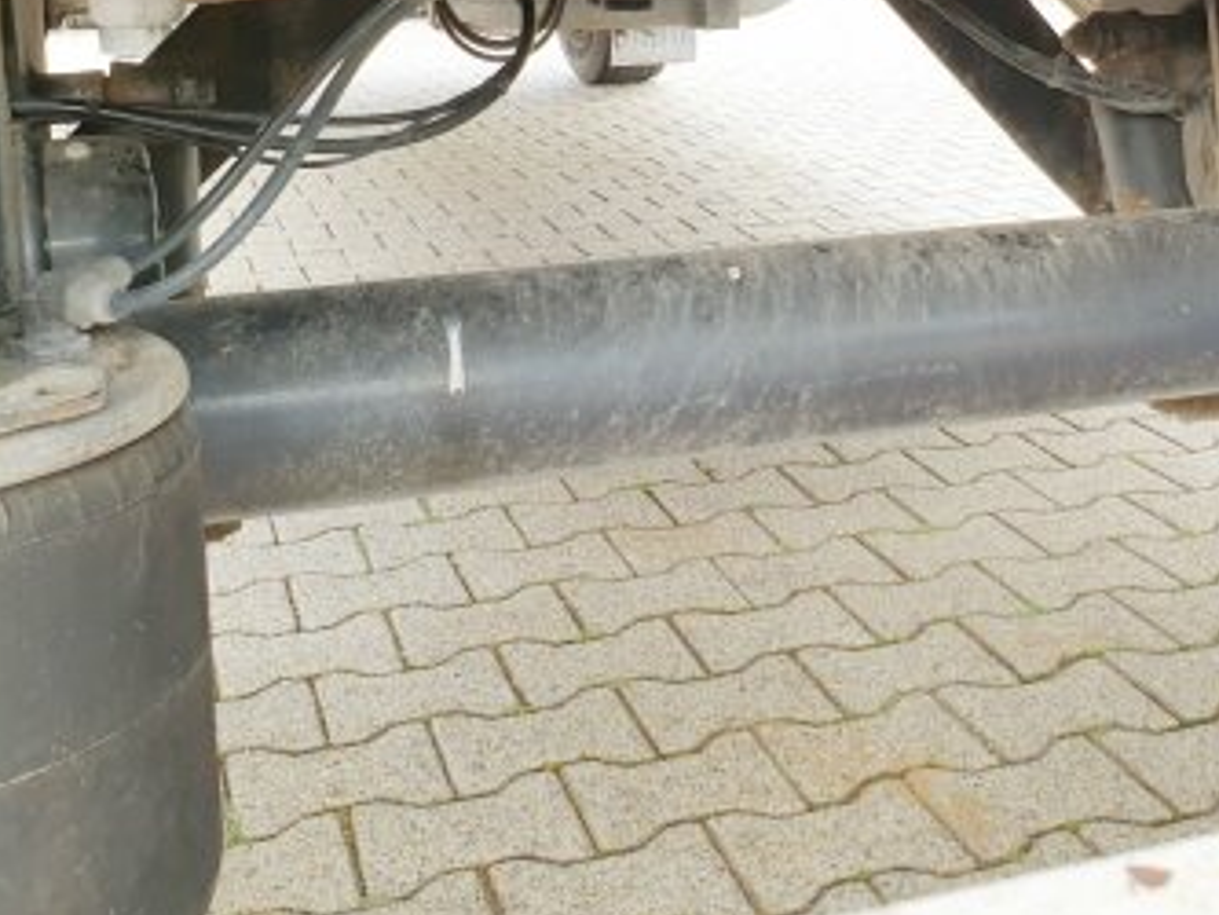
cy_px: 117
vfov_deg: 28.2
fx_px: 1761
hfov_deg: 37.8
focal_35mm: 50
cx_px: 813
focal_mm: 4.3
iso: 64
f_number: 2.4
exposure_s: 1/50
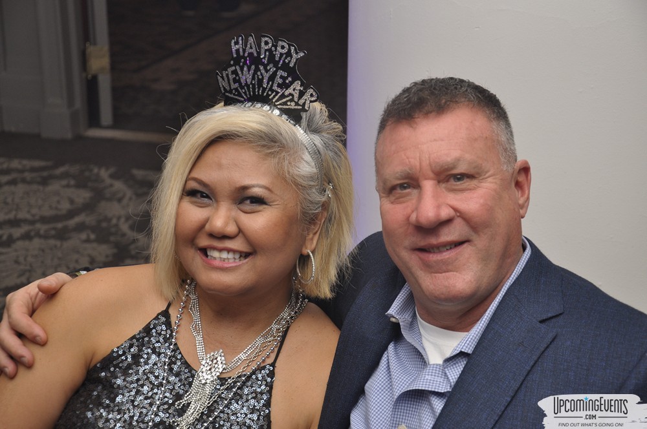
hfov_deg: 26.0
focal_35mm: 78
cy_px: 214
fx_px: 1400
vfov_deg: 17.4
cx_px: 324
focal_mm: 52
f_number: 5
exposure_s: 1/60
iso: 400
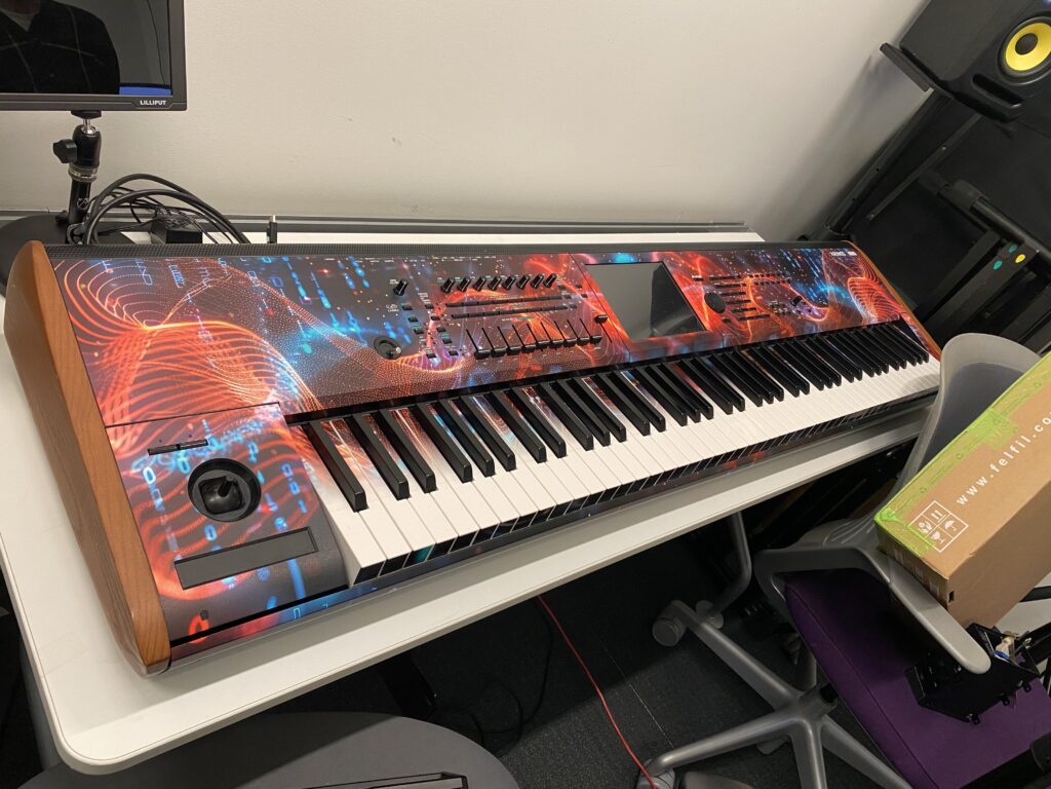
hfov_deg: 67.3
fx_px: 789
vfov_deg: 53.1
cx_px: 526
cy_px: 394
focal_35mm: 26
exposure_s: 1/66
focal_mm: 4.25
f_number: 1.8
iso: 125
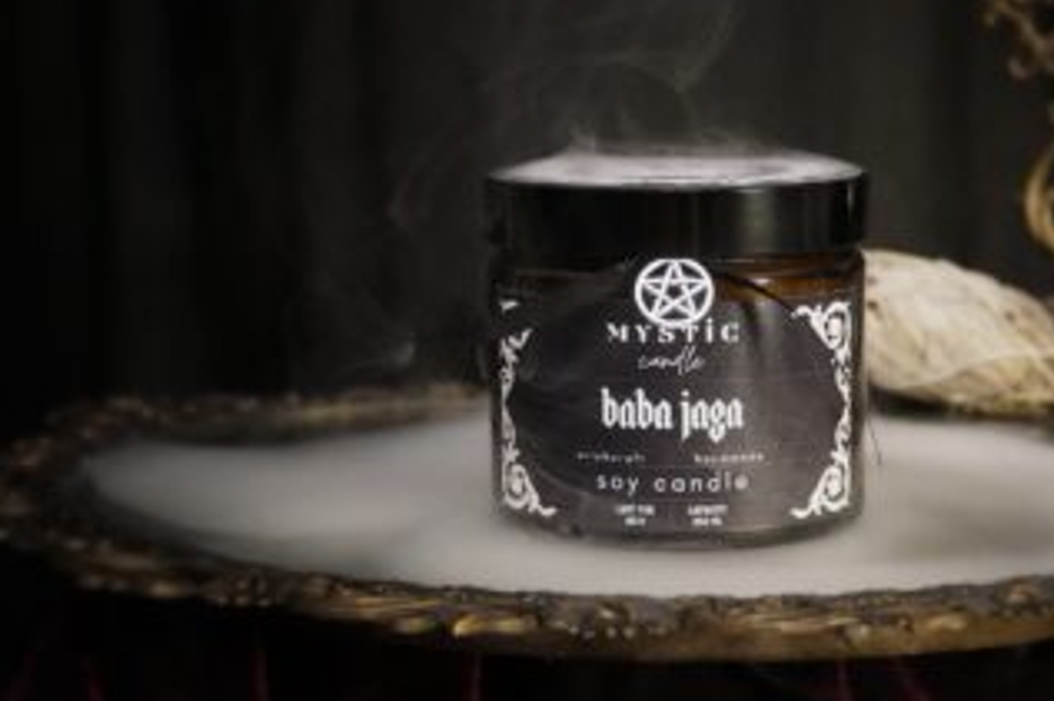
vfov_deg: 19.5
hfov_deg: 28.8
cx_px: 682
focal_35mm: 70
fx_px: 2038
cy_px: 266
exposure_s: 1/60
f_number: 4
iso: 6400
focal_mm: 35
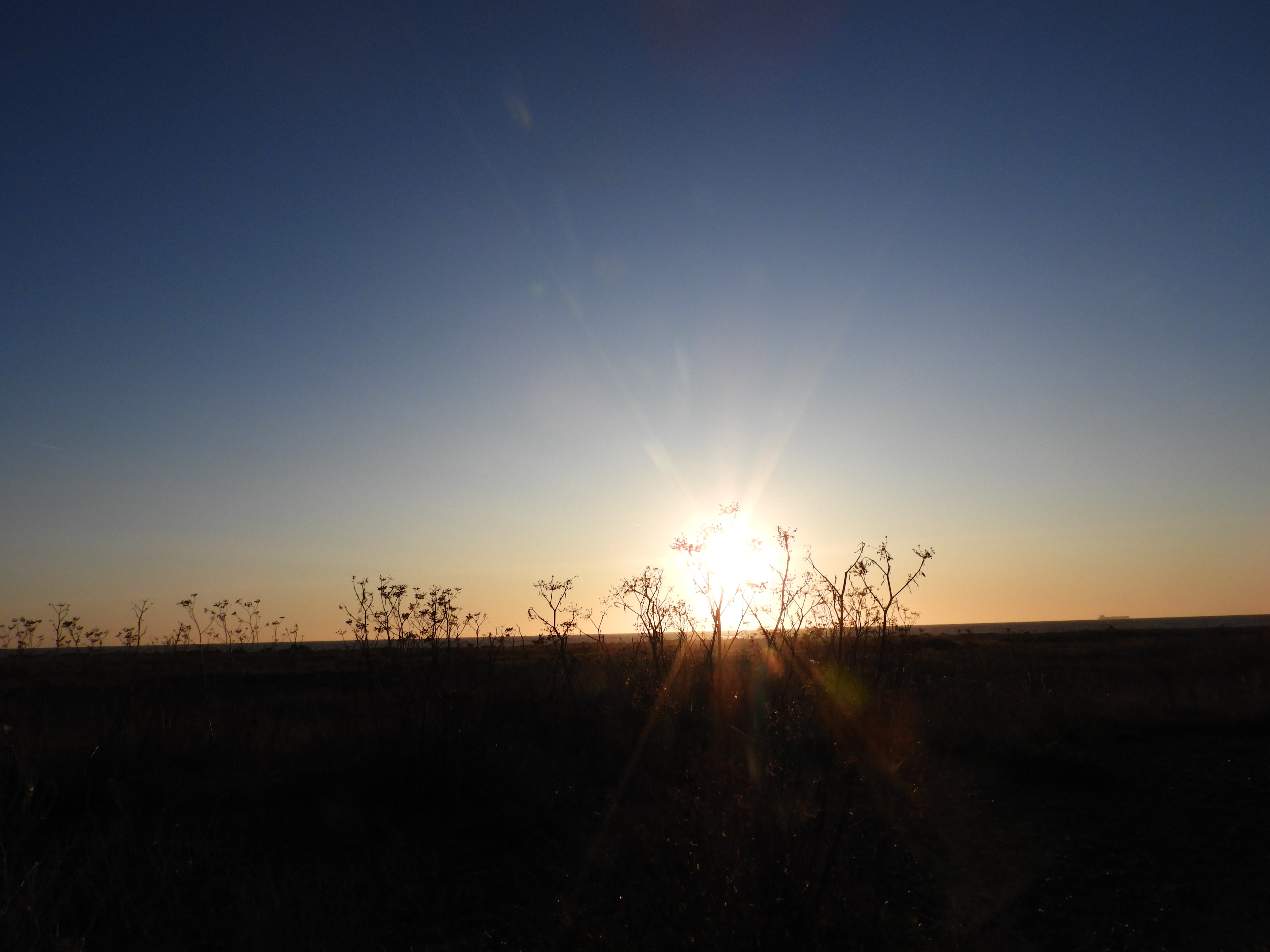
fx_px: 881
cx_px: 635
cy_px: 476
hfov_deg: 71.6
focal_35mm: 24
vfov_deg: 56.8
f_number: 4.8
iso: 100
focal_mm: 4.3
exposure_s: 1/1600
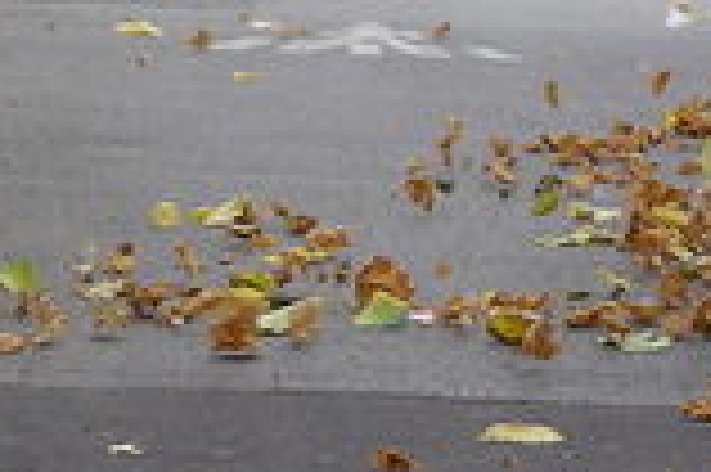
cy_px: -108
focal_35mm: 200
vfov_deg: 6.8
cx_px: 864
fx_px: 3944
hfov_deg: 10.1
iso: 160
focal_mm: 35
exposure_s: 1/160
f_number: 5
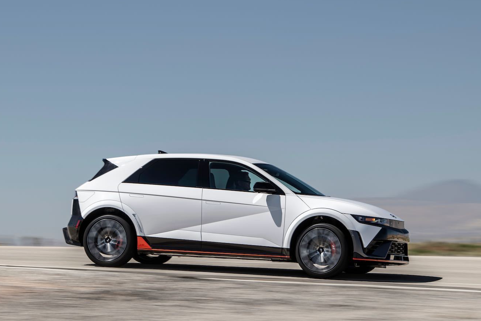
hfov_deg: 15.2
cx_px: 233
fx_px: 1804
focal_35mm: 135
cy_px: 156
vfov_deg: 10.2
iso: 31
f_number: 7.1
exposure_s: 1/100
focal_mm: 112
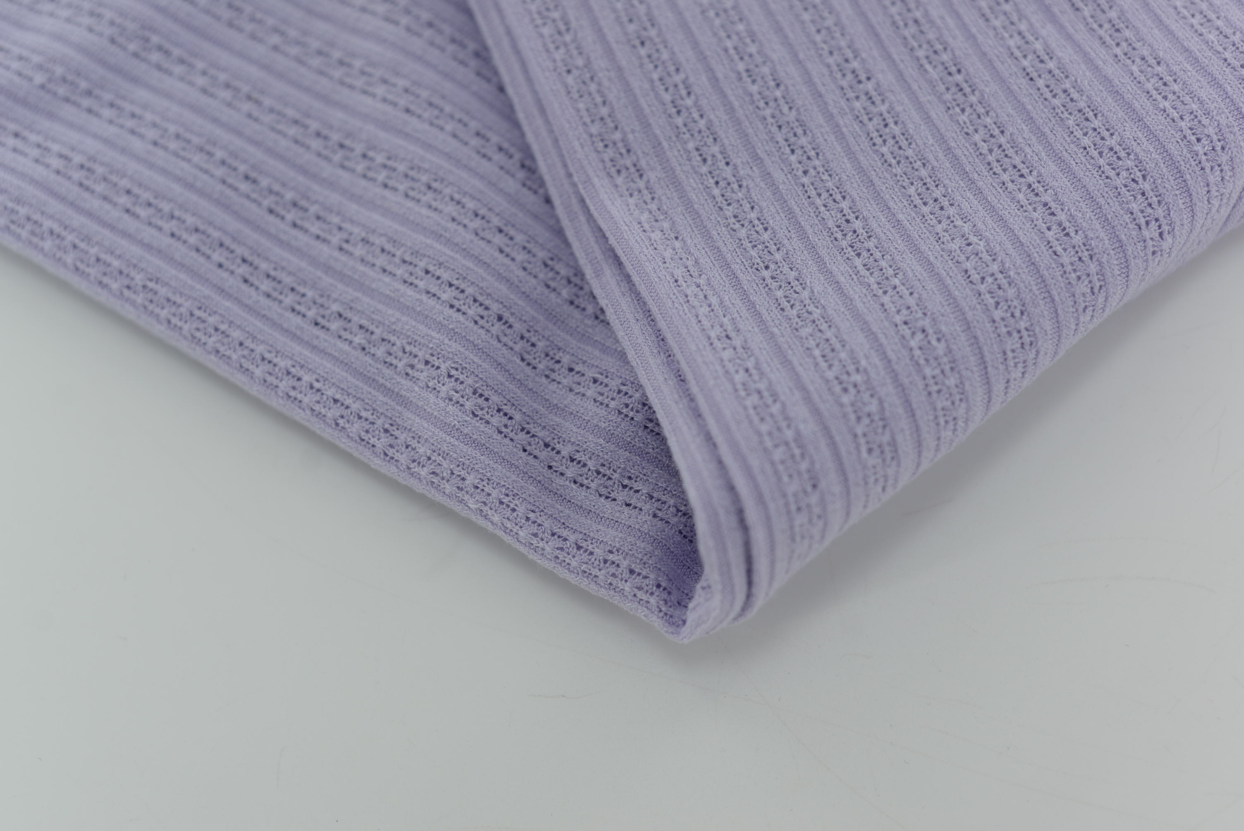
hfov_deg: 39.6
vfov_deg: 27.0
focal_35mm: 50
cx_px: 622
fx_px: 1728
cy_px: 416
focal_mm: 50
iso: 100
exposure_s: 1/200
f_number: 3.5
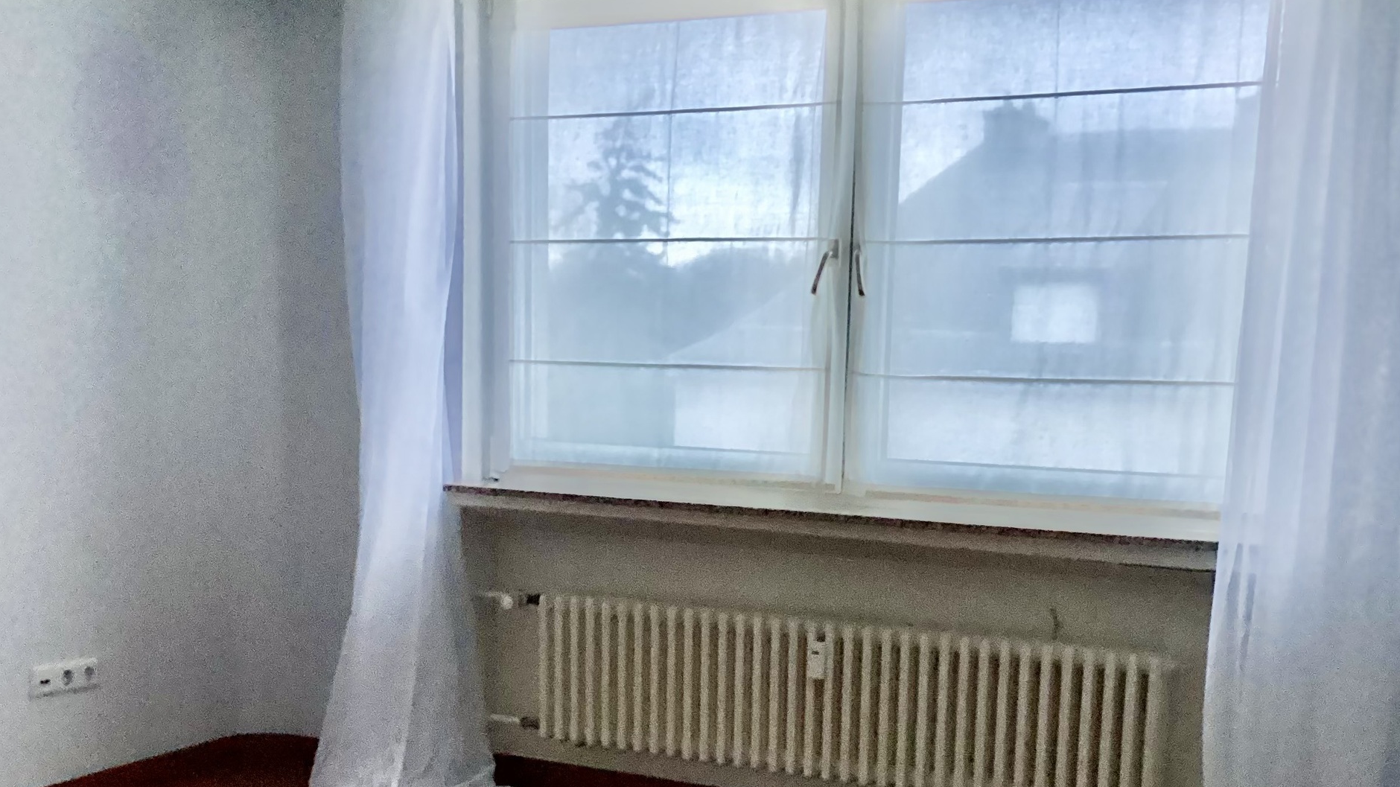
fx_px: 1707
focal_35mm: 46
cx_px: 705
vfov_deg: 25.5
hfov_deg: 44.6
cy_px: 628
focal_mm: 3.3
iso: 500
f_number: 2.4
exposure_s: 1/25
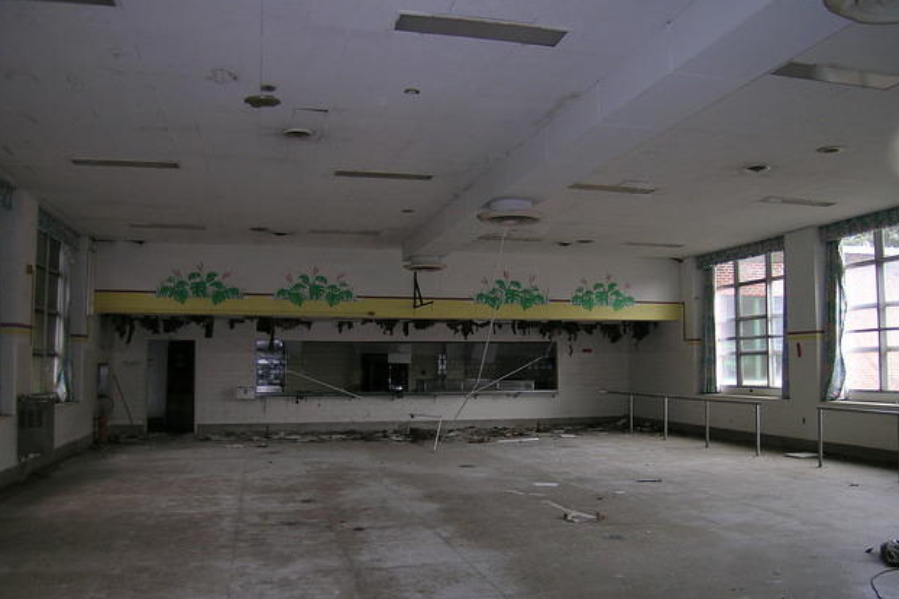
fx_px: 749
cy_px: 323
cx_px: 446
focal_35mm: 30
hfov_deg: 61.9
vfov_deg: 43.6
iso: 79
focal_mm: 5.8
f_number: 2.8
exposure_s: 1/60.1
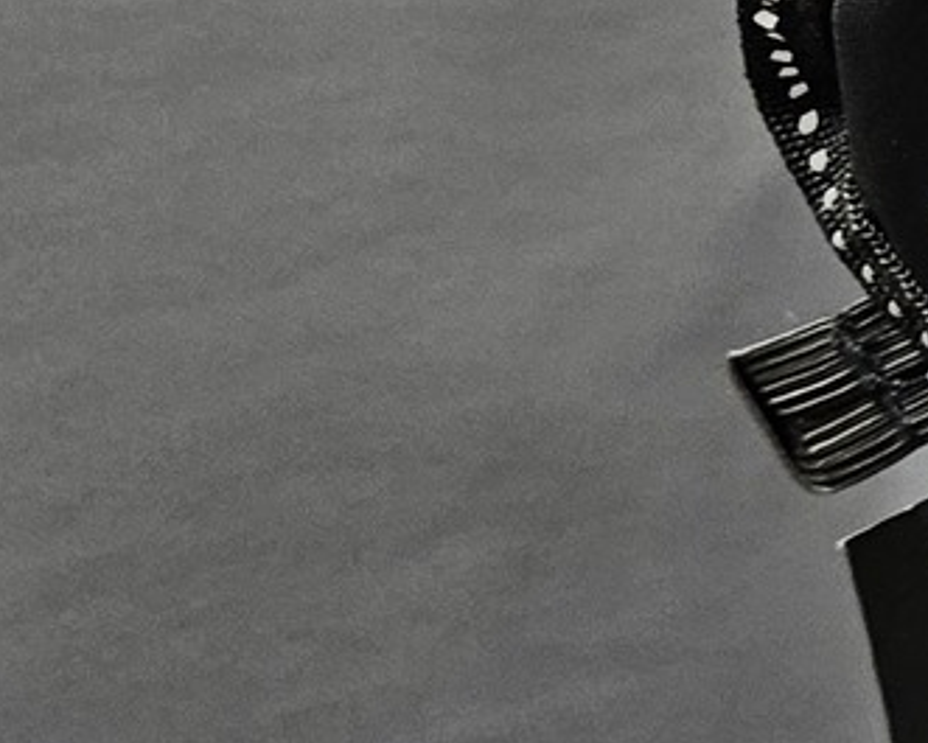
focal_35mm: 139
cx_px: 2450
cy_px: -331
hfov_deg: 11.0
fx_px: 3819
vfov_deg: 10.8
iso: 320
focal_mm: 5.4
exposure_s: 1/100
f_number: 1.8
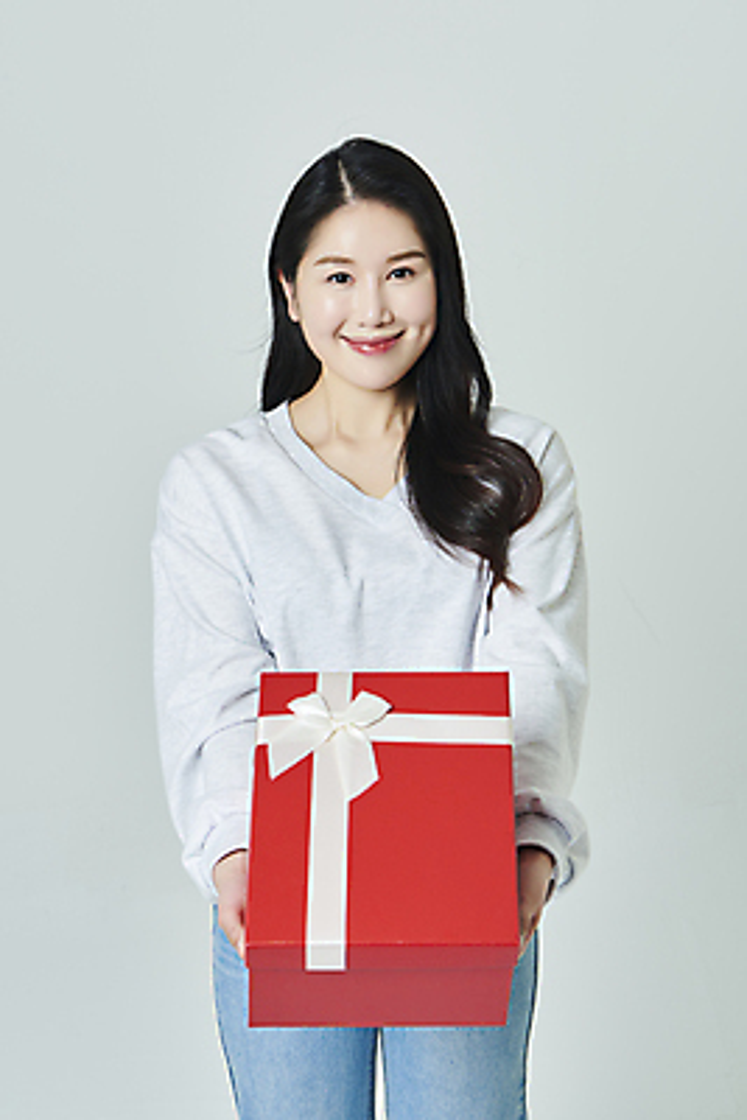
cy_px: 560
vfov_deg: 28.8
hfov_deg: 19.5
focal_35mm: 70
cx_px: 374
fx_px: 2177
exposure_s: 1/125
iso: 100
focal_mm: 70
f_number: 11
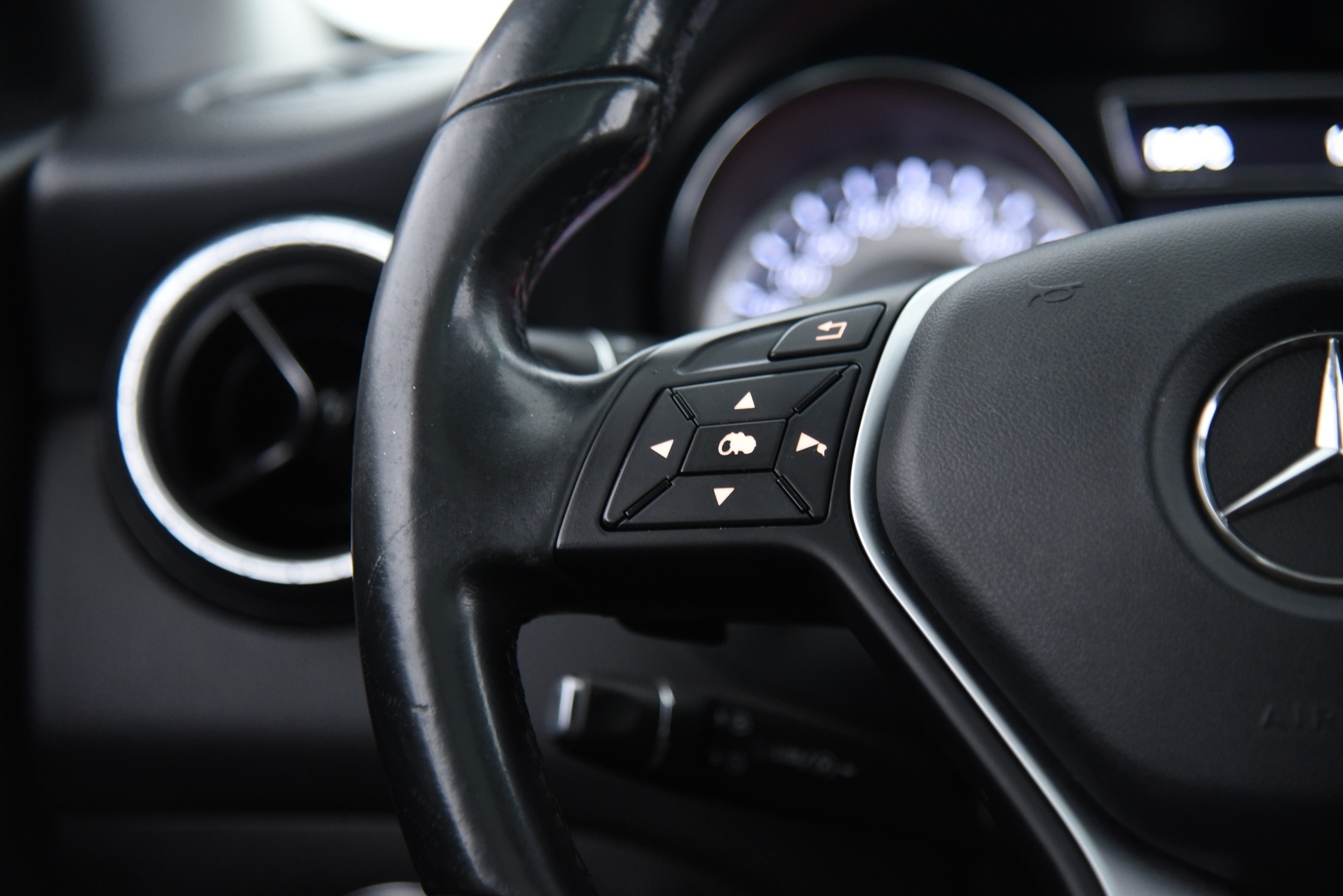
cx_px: 672
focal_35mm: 98
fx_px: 3657
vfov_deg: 14.0
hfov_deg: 20.8
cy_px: 448
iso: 4000
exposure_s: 1/20
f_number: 4
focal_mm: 98
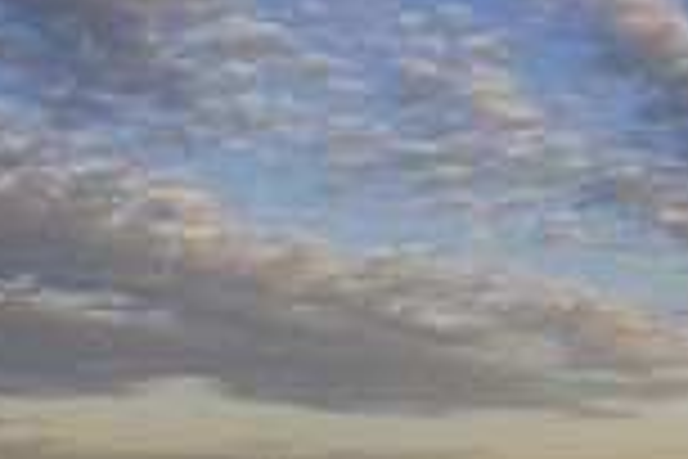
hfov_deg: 22.8
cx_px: 553
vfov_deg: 15.5
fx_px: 1682
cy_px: 256
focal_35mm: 88
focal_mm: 32
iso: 200
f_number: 7.1
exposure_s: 1/250
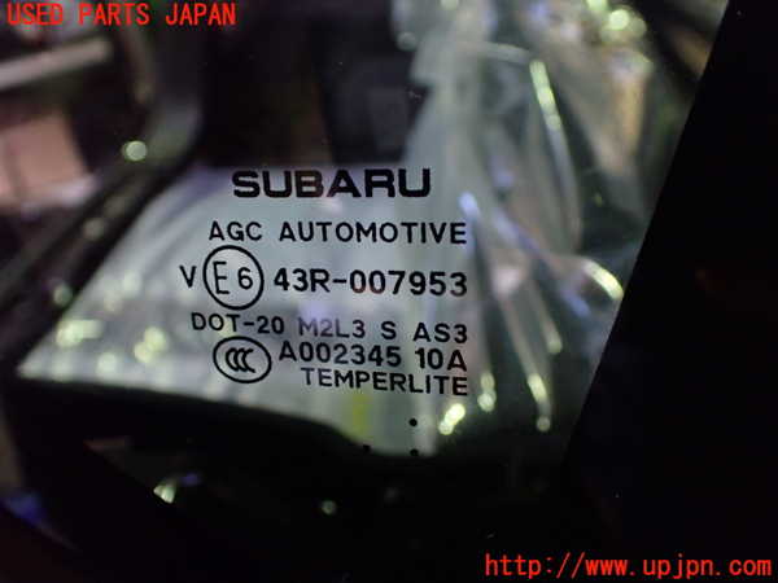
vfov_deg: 46.8
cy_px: 292
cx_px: 389
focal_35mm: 30
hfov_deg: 60.0
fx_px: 674
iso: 800
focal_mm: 5.4
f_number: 2.3
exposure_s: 1/30
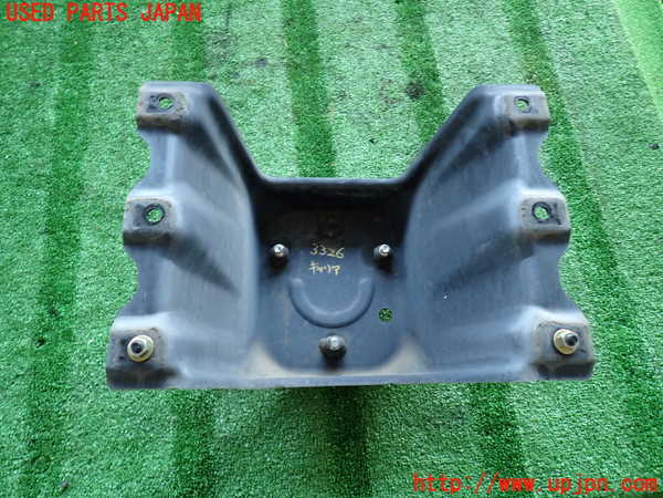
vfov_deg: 54.9
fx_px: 479
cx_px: 332
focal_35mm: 25
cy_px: 249
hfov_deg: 69.4
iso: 320
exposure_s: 1/30
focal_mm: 4.5
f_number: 2
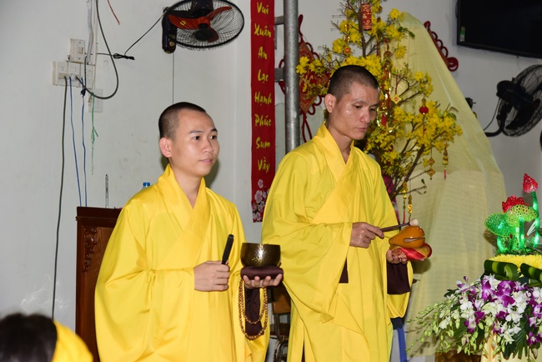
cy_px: 181
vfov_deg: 20.6
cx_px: 271
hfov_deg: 30.5
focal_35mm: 66
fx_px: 994
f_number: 5
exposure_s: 1/80
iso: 640
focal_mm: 66
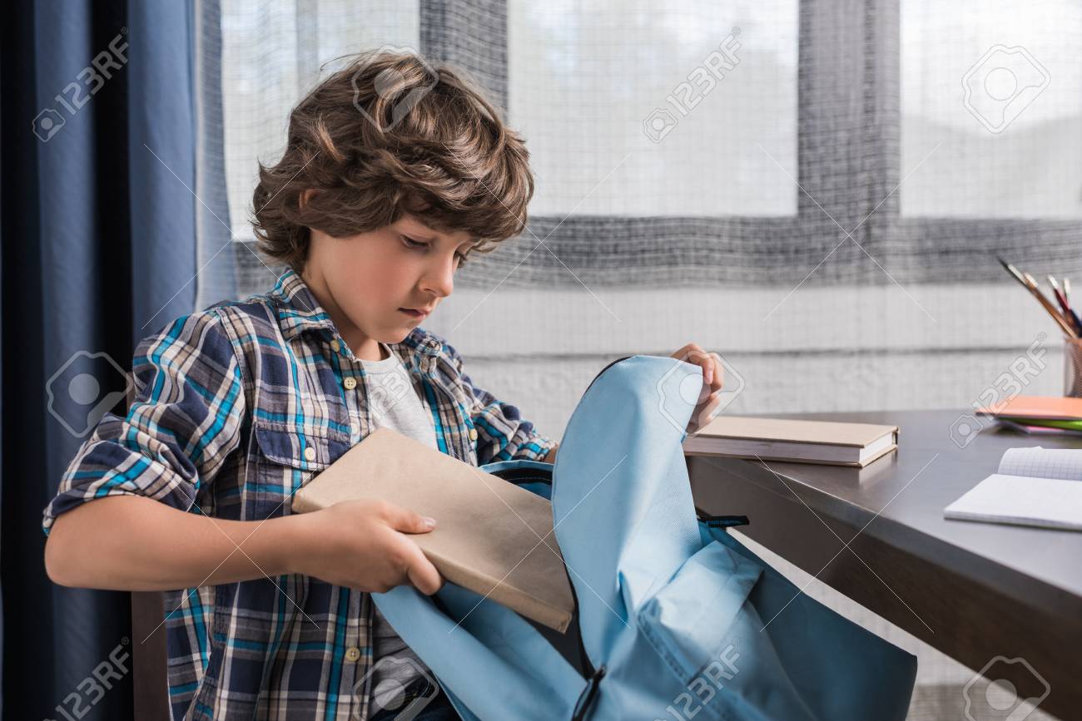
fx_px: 1052
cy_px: 360
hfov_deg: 54.4
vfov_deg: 37.9
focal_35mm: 35
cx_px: 541
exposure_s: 1/125
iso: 125
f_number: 3.5
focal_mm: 35
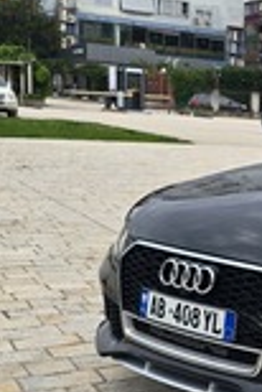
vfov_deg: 35.5
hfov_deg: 20.2
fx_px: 610
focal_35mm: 56
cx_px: 412
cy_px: 239
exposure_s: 1/286
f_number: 1.7
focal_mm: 6.3
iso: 12
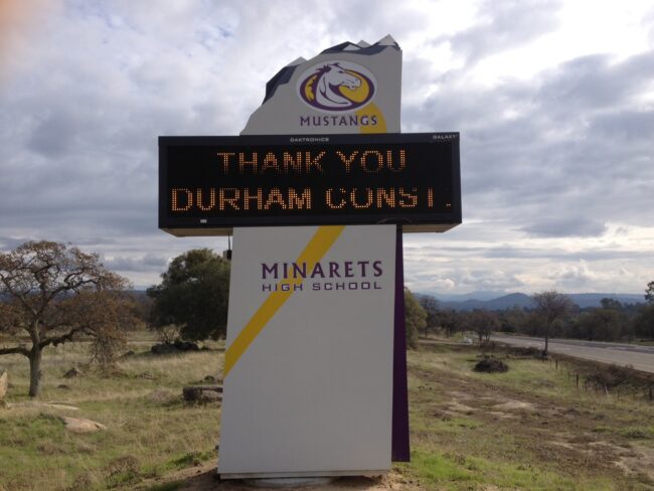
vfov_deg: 40.7
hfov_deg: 52.6
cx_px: 327
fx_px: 661
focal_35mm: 35
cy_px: 246
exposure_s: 1/1577
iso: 50
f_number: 2.4
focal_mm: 4.28
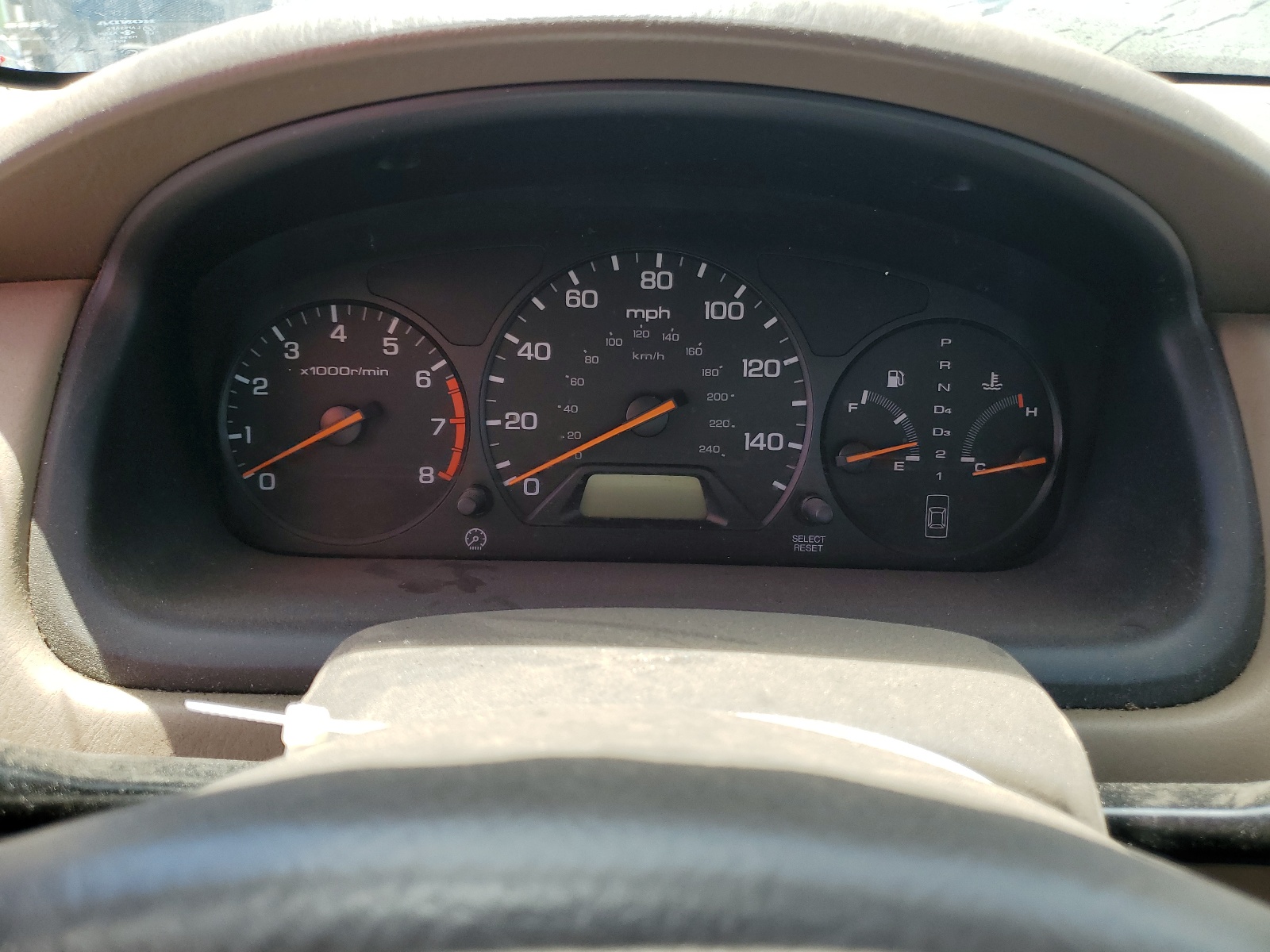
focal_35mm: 26
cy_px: 476
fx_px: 954
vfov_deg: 53.1
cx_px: 635
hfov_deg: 67.3
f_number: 1.5
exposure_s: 1/435
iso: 50
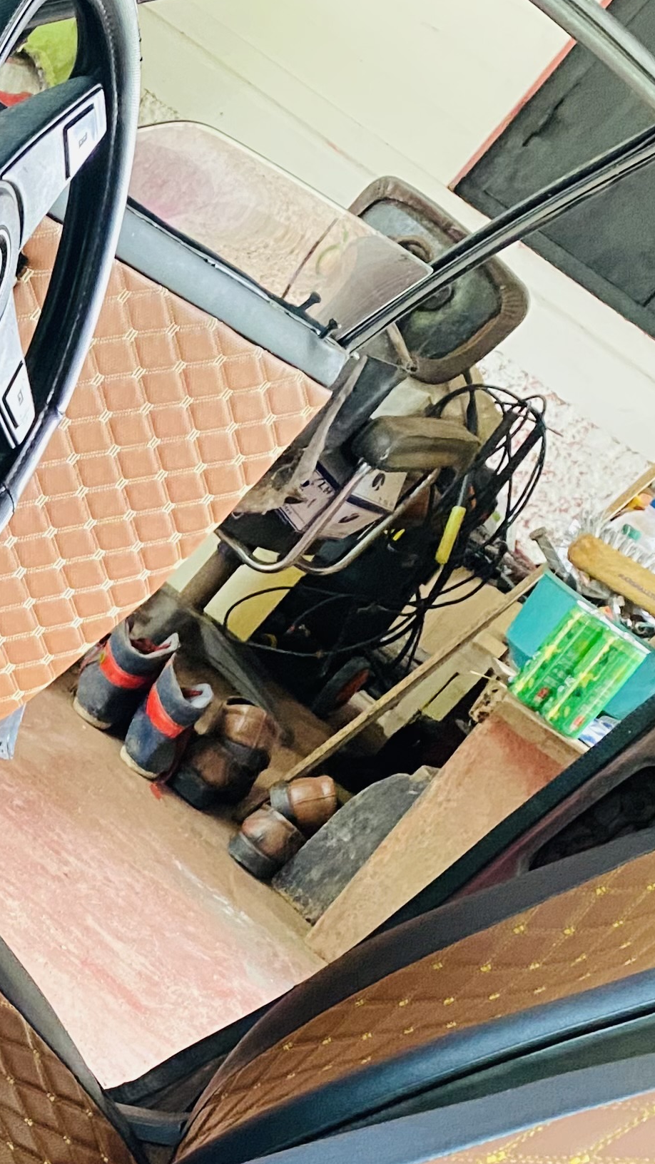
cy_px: 683
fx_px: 2161
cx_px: -402
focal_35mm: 70
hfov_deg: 15.5
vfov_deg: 30.1
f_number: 1.8
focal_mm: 4.25
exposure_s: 1/47
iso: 500
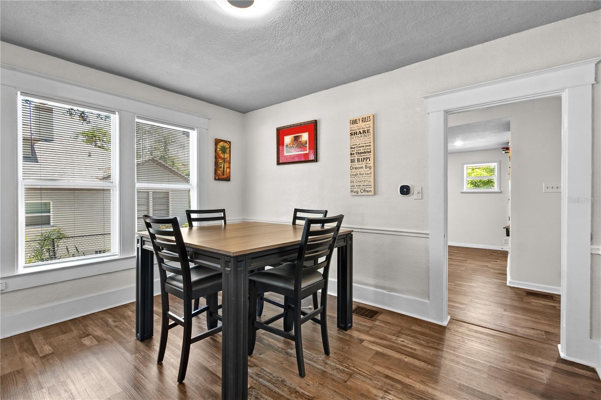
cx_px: 300
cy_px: 200
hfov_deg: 100.4
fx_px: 250
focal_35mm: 15
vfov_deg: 77.3
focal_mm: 10
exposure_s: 1/1.67
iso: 100
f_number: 7.1
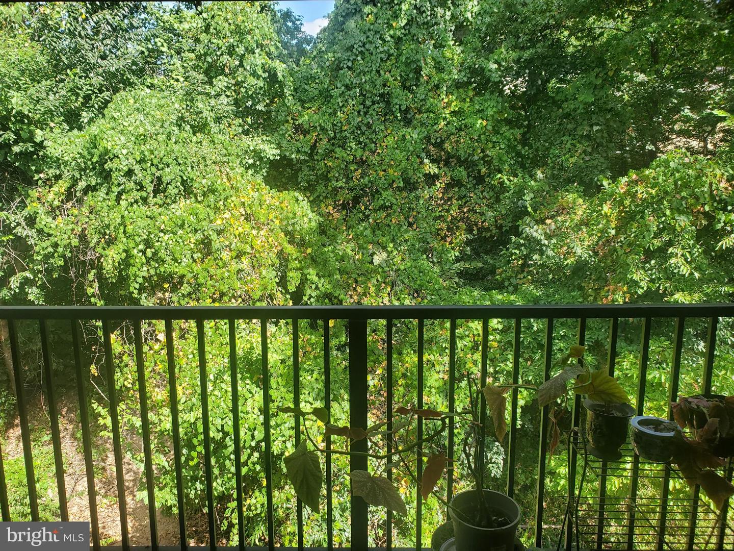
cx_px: 367
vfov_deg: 53.1
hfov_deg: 67.3
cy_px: 276
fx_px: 551
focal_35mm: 26
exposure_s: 1/249
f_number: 2.4
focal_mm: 4.3
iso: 50
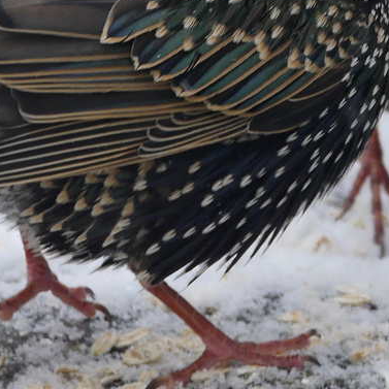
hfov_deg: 1.2
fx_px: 19274
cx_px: 501
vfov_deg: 1.2
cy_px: -102
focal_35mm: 1516
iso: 320
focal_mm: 200
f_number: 5.1
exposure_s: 1/500
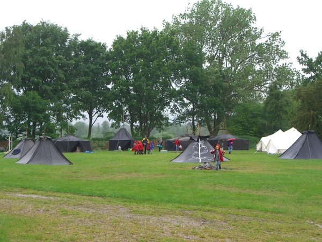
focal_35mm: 68
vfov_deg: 21.6
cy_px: 121
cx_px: 161
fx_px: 633
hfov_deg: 28.6
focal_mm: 14.2
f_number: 4
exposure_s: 1/160
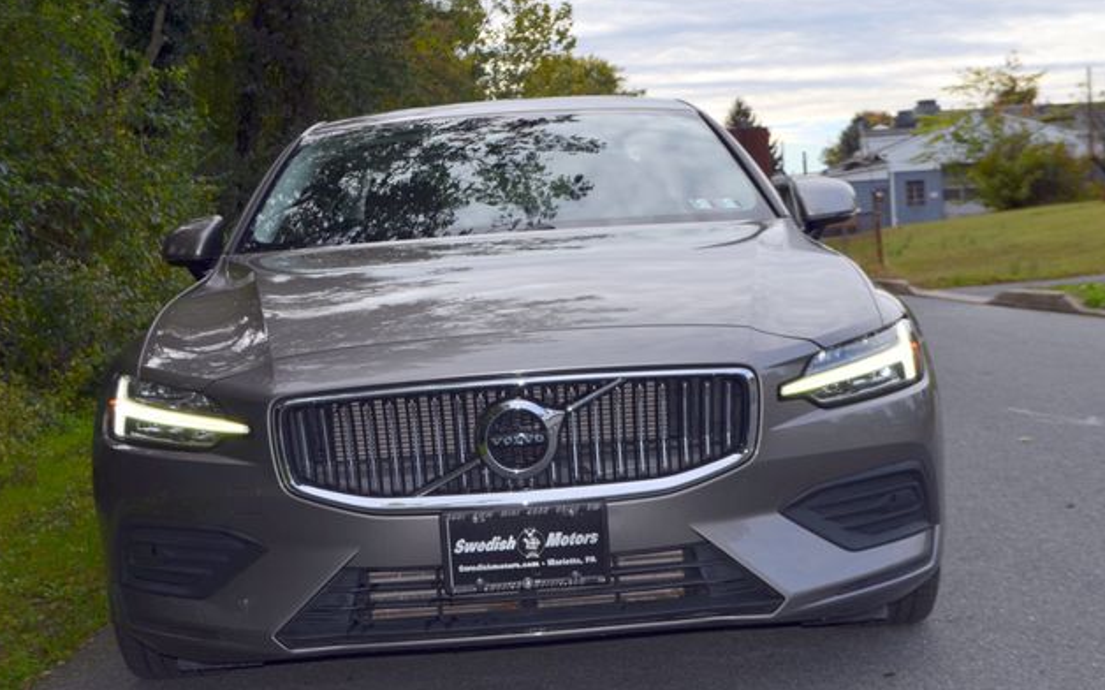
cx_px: 544
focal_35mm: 56
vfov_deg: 23.1
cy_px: 320
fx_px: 1686
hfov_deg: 36.3
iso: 100
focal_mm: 36
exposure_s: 1/200
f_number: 7.1
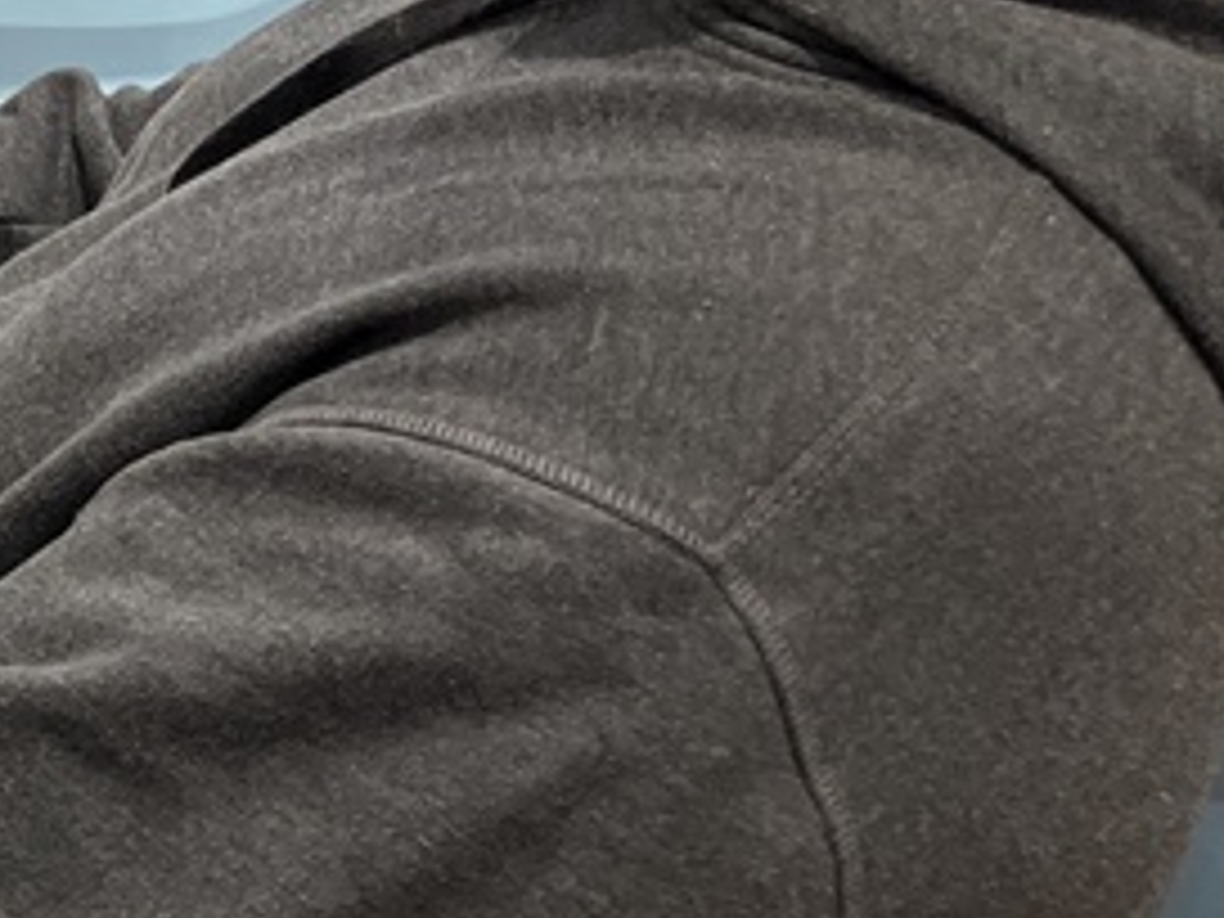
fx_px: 3465
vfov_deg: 14.8
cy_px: -9
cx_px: -738
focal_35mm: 98
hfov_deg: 17.5
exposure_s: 1/120
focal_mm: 5.1
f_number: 1.6
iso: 125
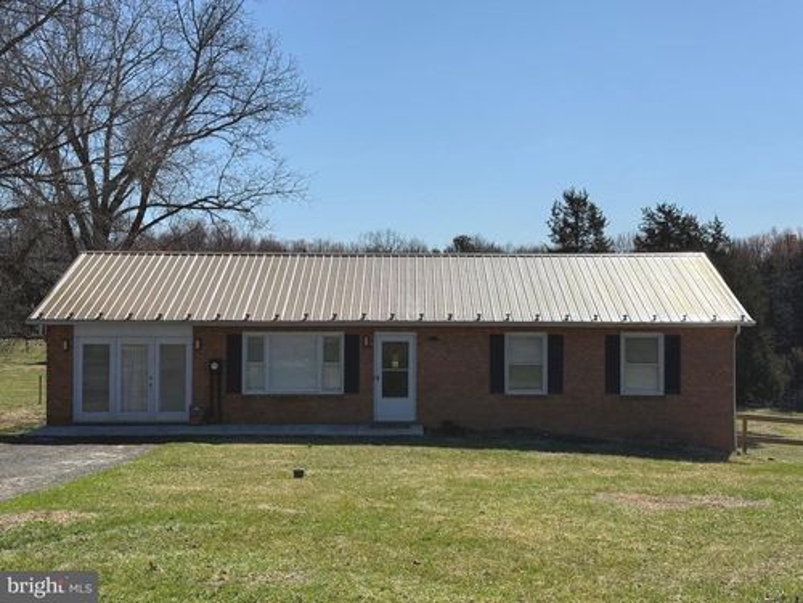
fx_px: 1113
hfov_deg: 39.7
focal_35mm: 48
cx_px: 402
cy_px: 302
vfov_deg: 30.3
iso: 80
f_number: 1.78
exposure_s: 1/11364
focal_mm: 6.76
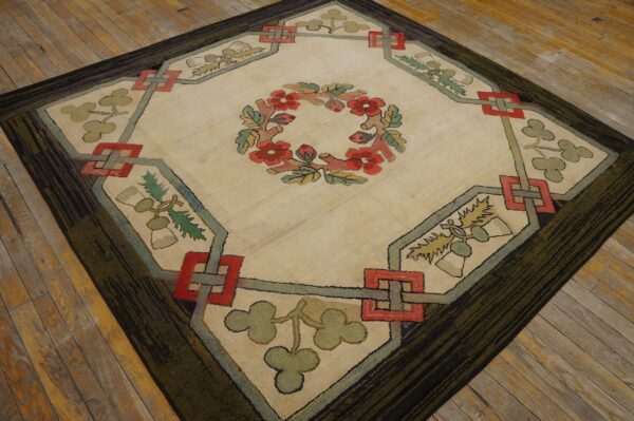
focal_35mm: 27
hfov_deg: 67.4
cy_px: 210
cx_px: 317
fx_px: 475
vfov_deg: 47.9
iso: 1000
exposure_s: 1/160
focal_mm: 18
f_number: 4
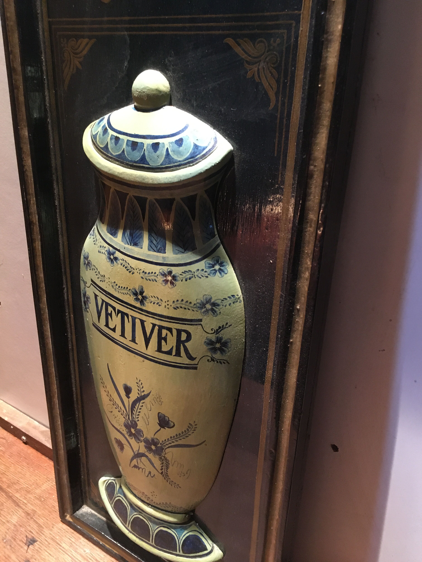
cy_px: 281
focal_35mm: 29
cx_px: 211
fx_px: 471
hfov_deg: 48.2
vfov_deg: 61.7
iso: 200
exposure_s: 1/17
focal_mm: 4.15
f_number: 2.2
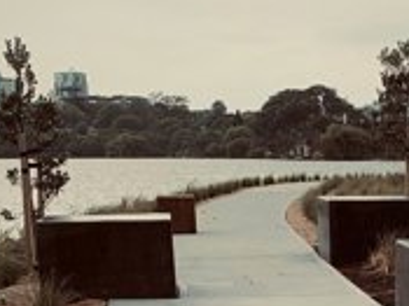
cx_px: 465
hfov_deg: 18.6
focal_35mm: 101
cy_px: 460
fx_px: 1193
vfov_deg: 13.7
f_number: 1.8
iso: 25
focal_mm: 4.25
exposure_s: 1/1718
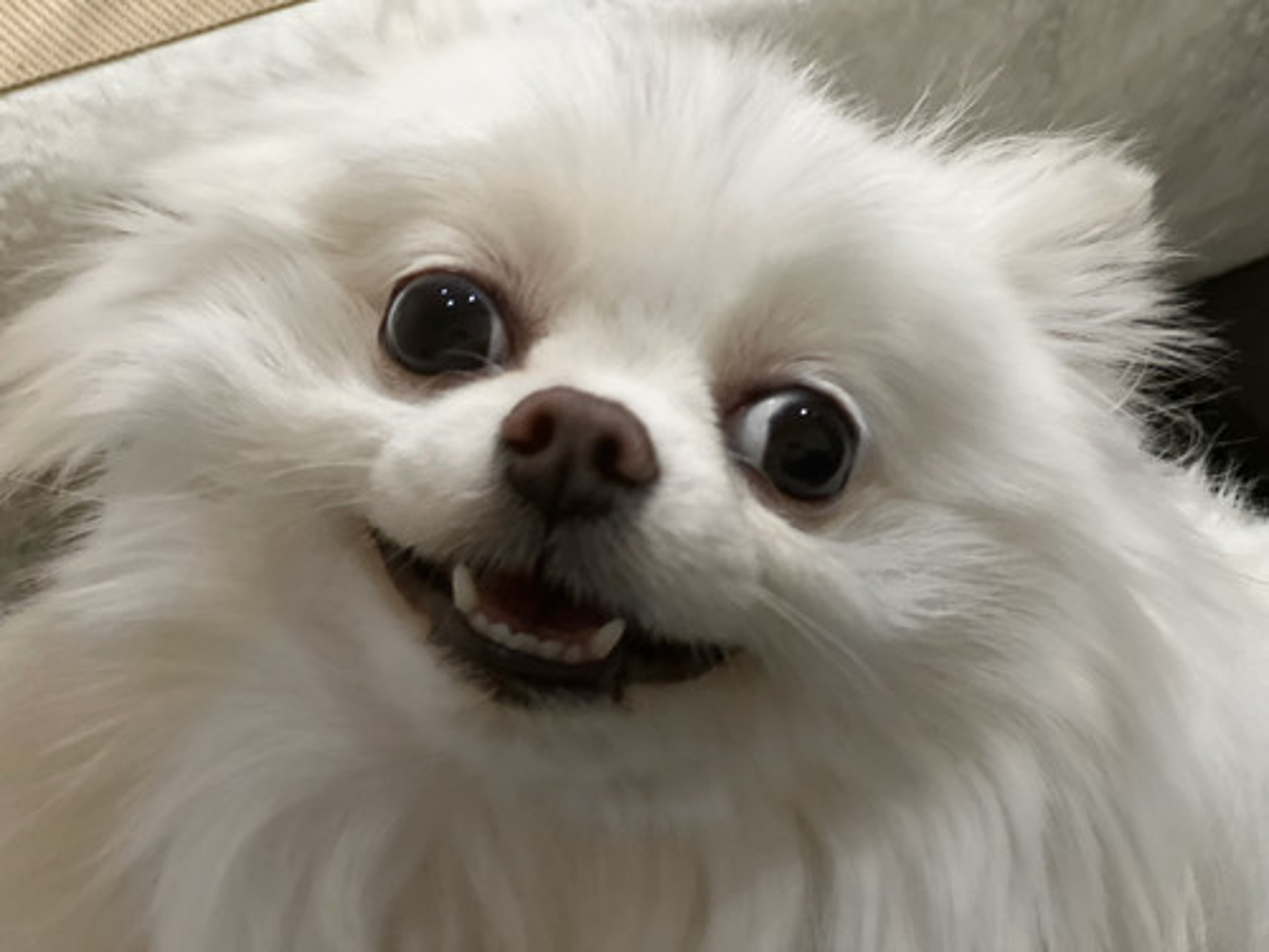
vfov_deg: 19.1
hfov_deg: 25.3
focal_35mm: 77
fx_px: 2823
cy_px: 476
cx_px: 634
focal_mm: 9
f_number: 2.8
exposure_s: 1/25
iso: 400
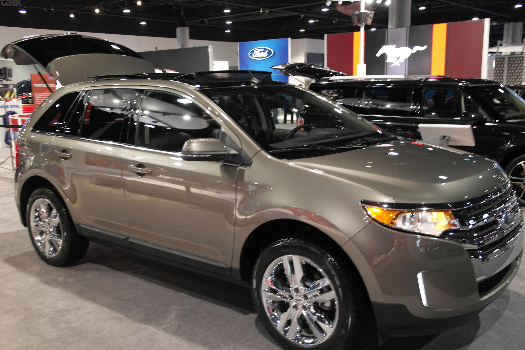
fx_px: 496
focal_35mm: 34
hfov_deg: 55.8
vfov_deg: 38.8
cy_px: 195
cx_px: 267
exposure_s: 1/20
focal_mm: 20
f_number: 3.5
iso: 400
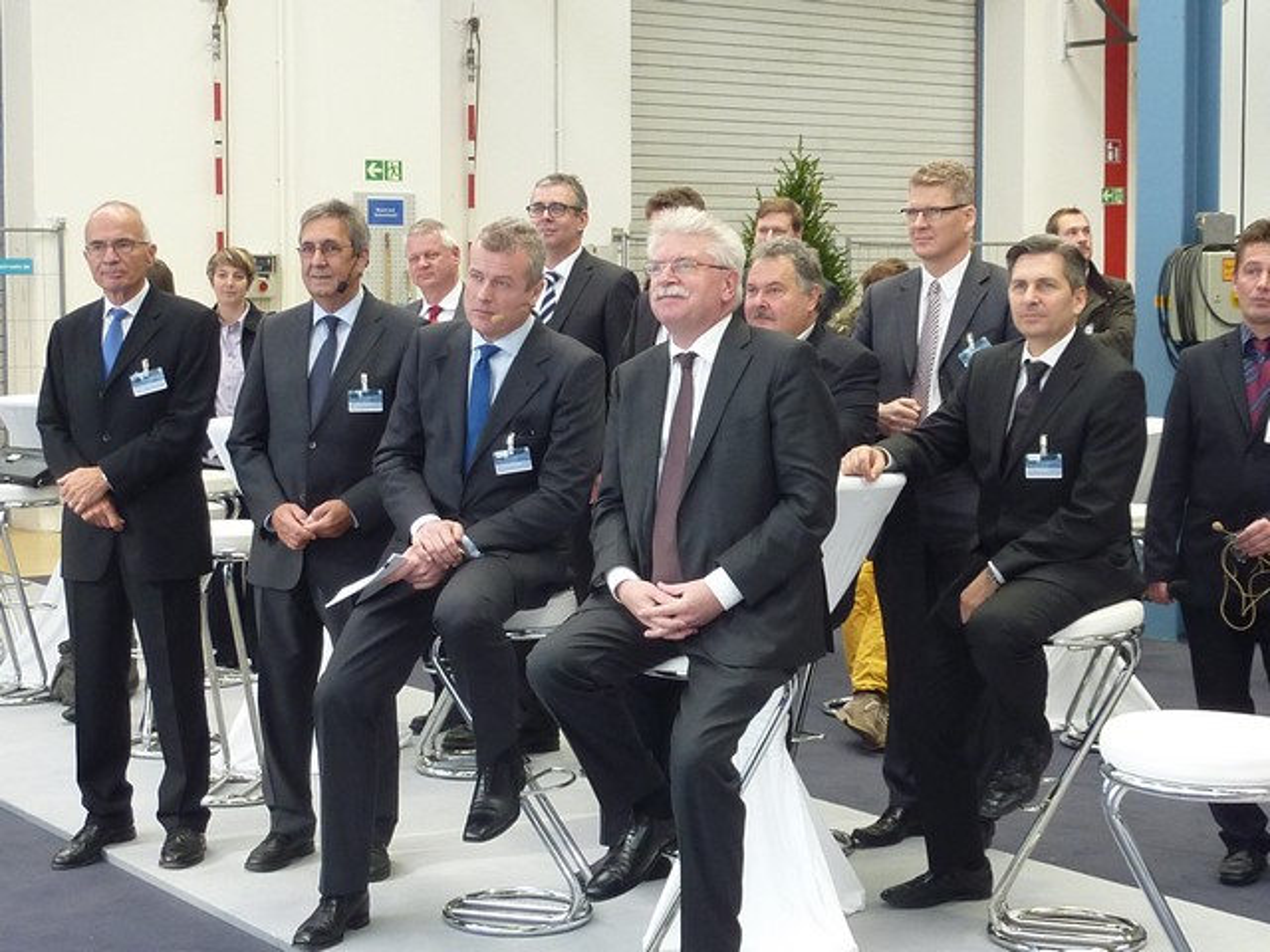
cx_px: 635
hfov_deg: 30.7
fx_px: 2311
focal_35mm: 63
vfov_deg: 23.3
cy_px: 476
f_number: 3.5
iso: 200
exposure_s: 1/30
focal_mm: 5.7
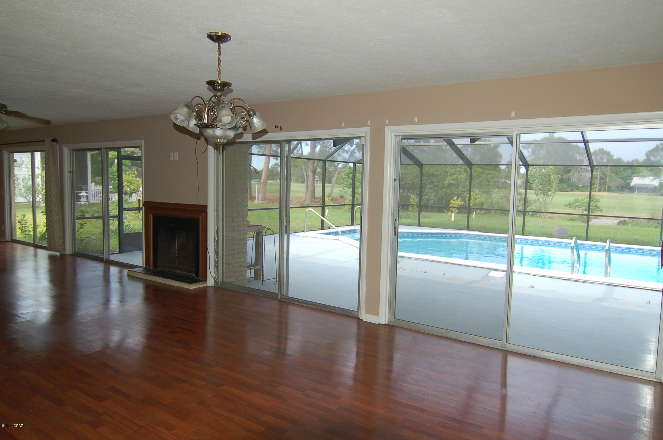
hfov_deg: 70.5
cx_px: 332
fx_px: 469
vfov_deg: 50.2
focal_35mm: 26
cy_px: 220
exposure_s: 1/320
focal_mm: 17
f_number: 4
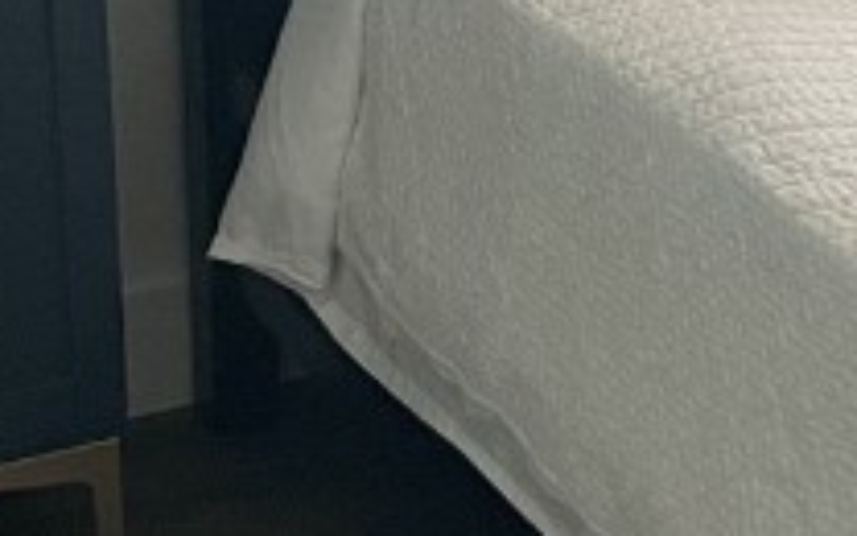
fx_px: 3176
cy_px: -206
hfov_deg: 14.6
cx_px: 1191
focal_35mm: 136
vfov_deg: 9.4
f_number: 1.6
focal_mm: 4.2
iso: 320
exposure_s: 1/60
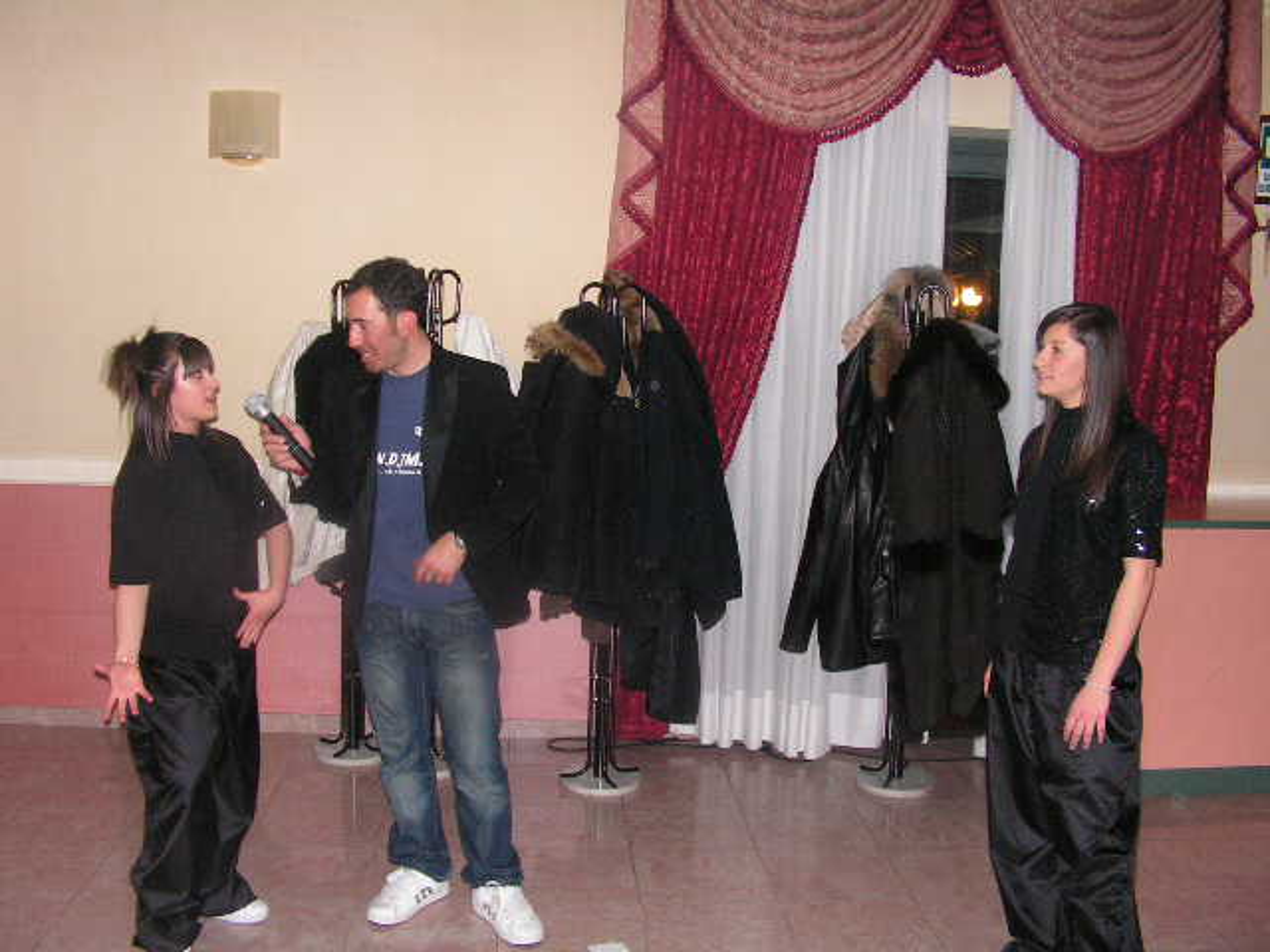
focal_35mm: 36
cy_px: 476
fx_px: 1321
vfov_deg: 39.7
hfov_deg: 51.4
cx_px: 635
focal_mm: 6
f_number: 3.2
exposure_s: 1/40
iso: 200
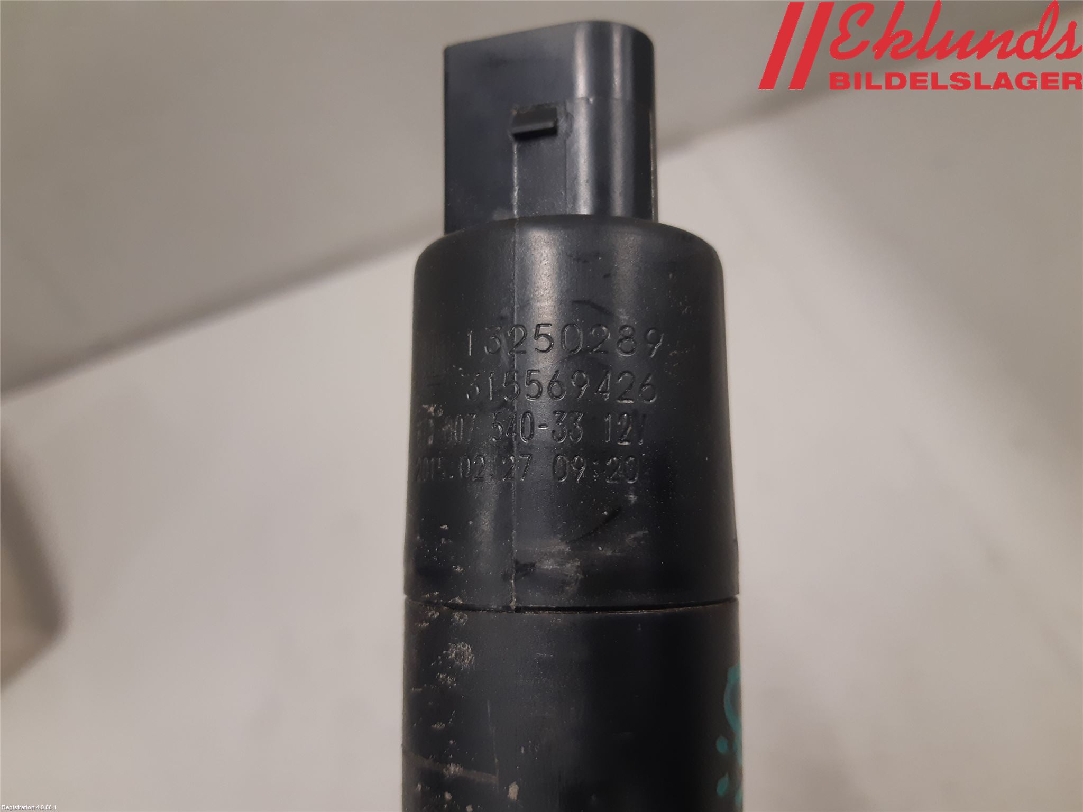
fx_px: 813
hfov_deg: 67.3
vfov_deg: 53.1
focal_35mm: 26
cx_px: 542
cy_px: 406
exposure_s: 1/50
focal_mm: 3.93
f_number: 1.7
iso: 160
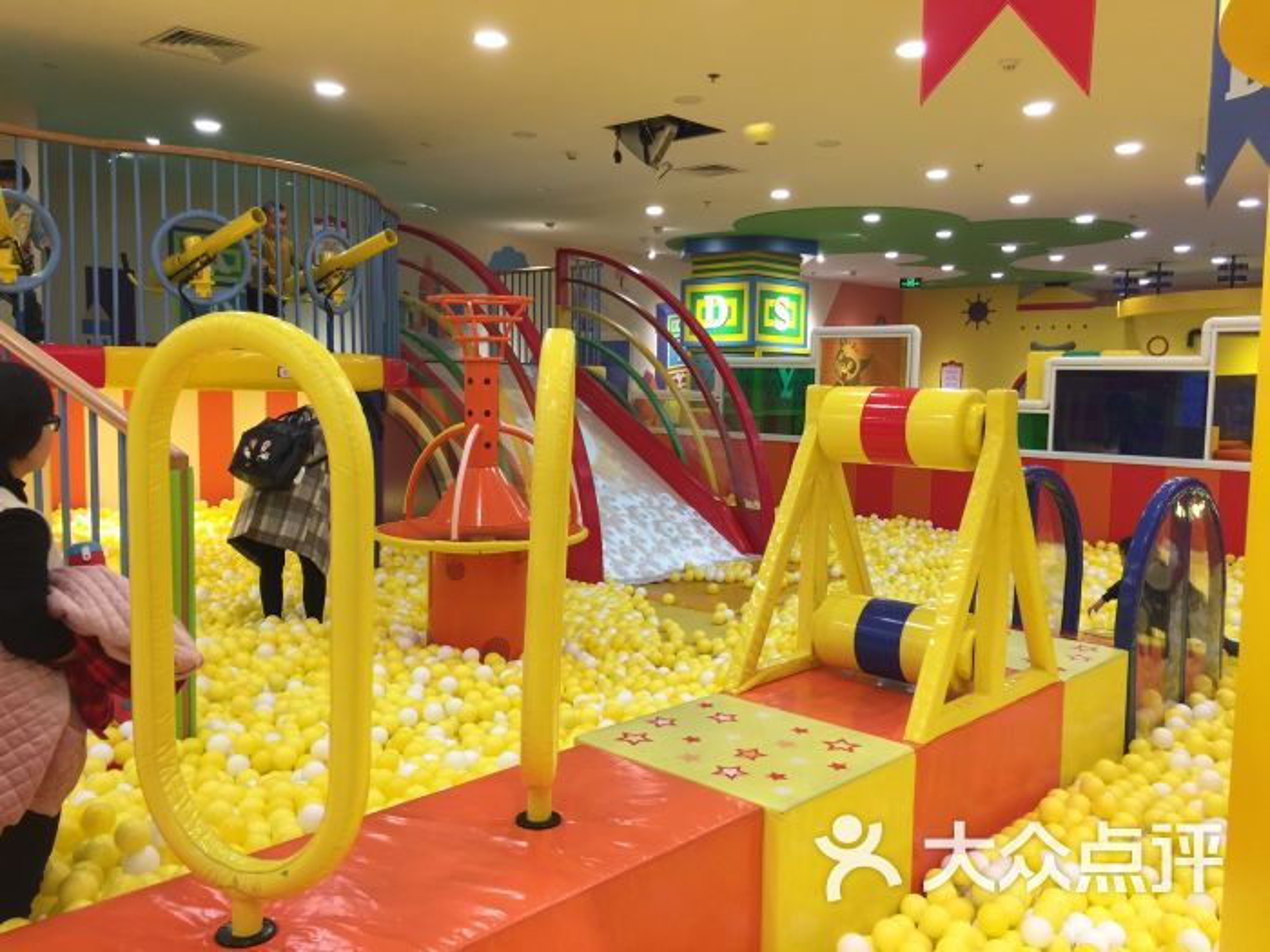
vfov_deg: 48.2
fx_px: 1064
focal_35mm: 29
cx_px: 635
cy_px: 476
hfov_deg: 61.7
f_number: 2.2
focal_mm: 4.15
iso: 40
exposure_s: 1/33
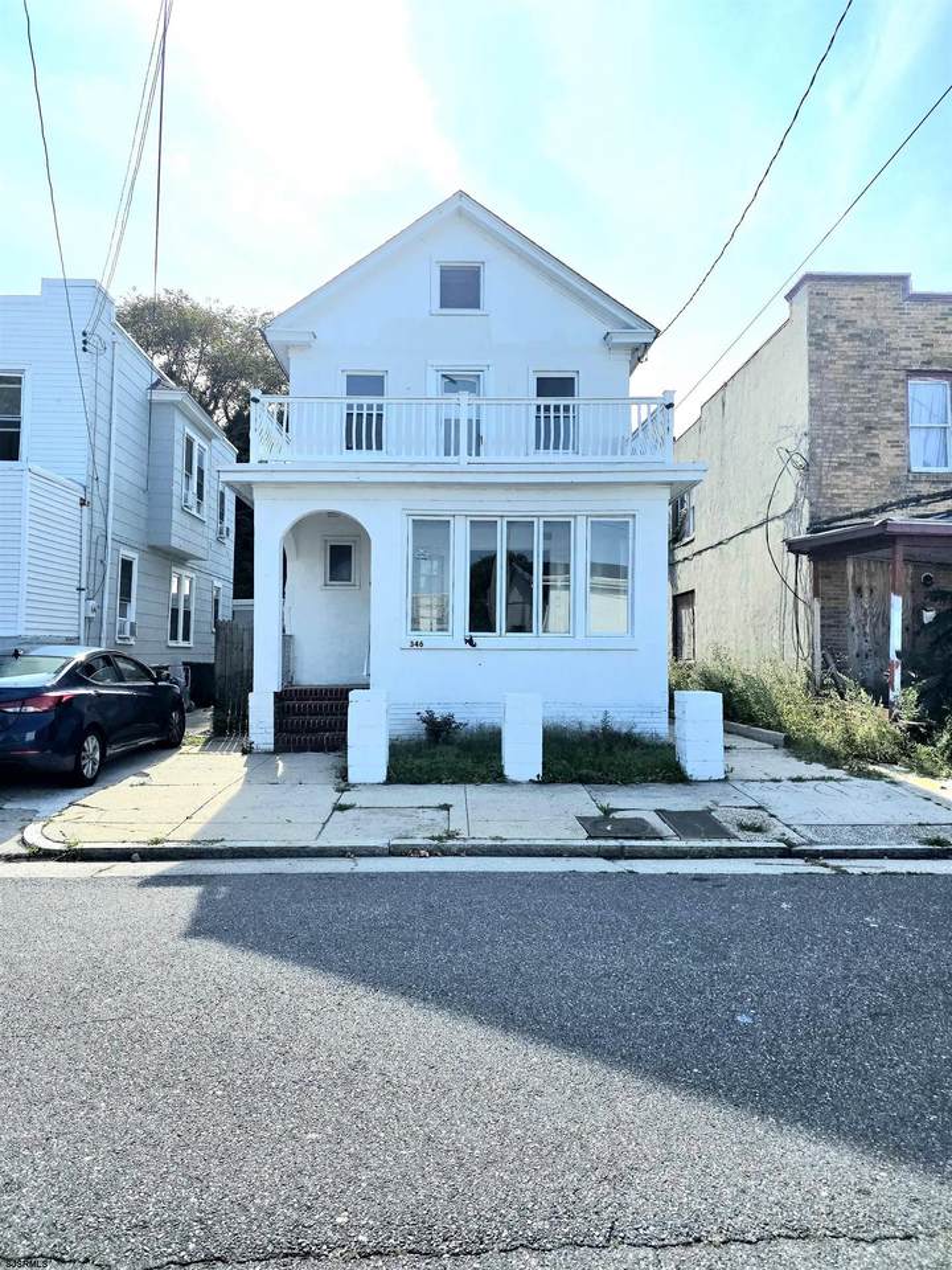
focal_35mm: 23
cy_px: 635
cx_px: 476
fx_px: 843
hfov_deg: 58.9
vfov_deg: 73.9
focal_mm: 6.3
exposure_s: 1/10000
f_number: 1.7
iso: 50
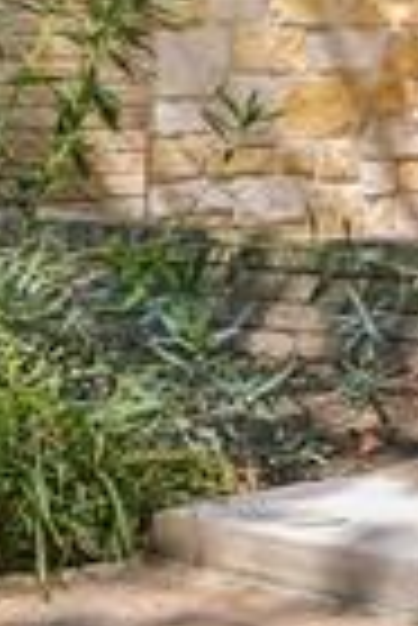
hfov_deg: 8.4
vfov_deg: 14.4
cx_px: 1241
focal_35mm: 138
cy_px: -106
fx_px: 2397
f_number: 8
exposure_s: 1/320
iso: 400
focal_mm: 30
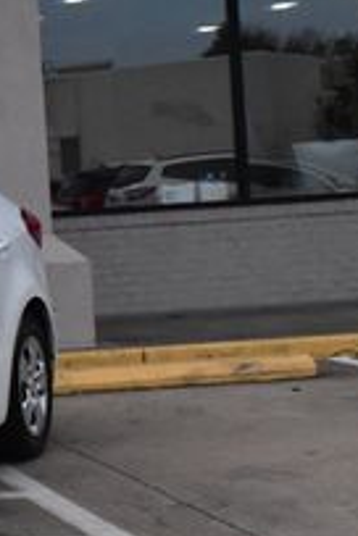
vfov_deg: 16.8
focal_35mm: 122
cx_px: -361
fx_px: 1820
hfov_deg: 10.3
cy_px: 244
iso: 2500
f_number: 14
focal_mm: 26
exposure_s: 1/2000
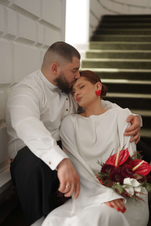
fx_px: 315
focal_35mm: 50
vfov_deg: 39.6
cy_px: 113
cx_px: 76
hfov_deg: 27.0
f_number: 1.4
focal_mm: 50
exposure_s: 1/1600
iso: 640
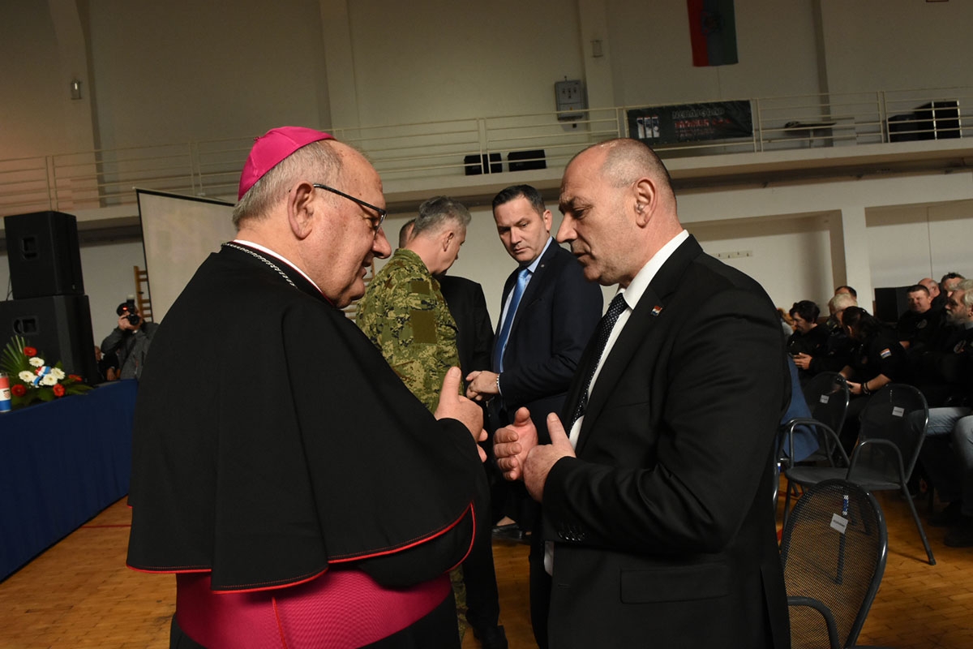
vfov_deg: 50.4
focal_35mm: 26
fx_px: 689
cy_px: 324
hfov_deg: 70.4
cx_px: 486
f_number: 9
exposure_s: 1/320
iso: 1600
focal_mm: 17
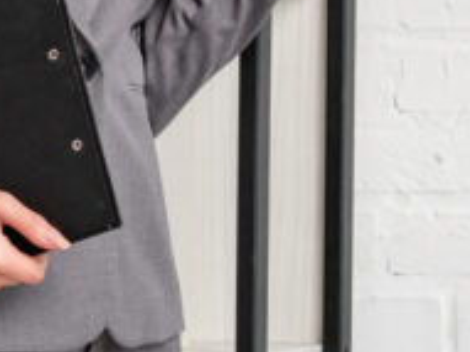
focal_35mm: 438
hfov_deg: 4.5
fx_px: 5943
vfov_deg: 3.4
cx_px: 753
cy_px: -183
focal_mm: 85
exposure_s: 1/200
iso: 125
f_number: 5.6
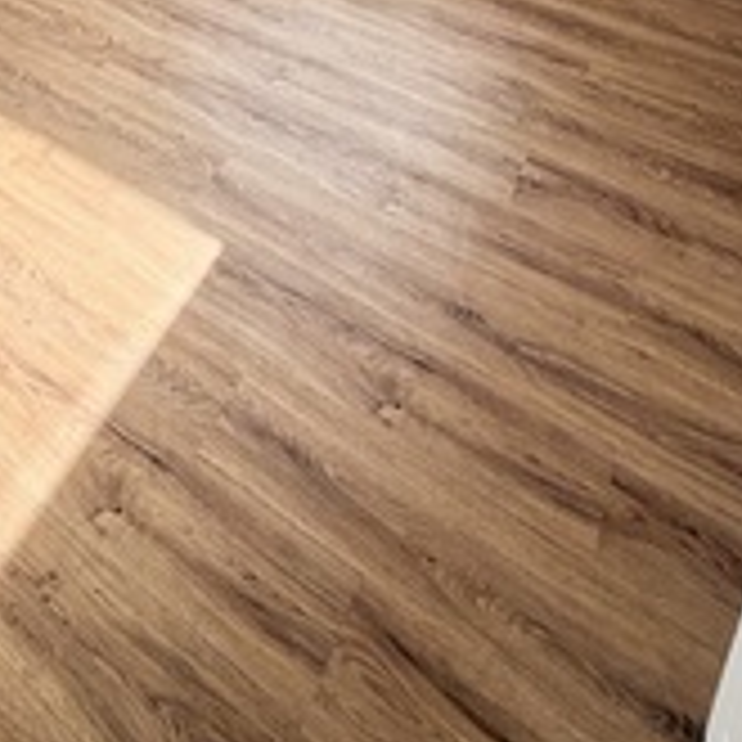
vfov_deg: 32.5
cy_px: -256
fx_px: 873
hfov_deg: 45.1
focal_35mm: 36
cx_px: 229
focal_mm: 2.22
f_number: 2.2
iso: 50
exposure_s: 1/269
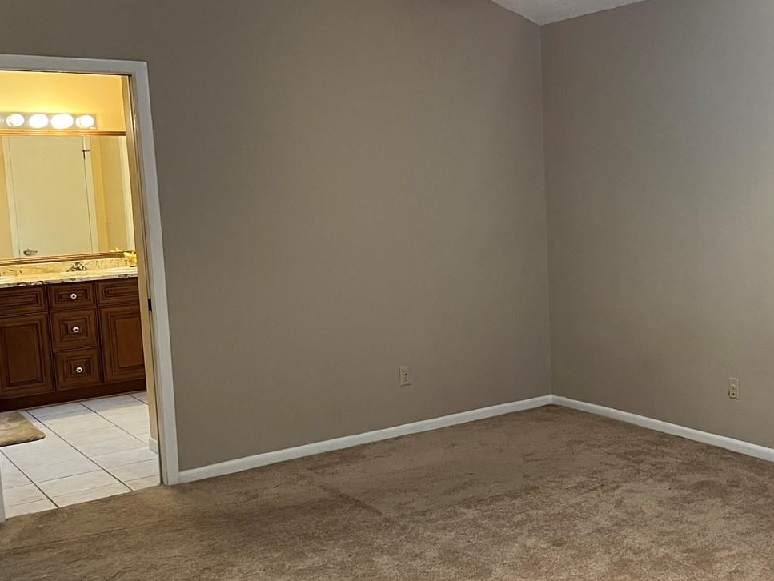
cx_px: 567
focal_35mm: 43
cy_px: 286
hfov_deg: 42.7
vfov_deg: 33.6
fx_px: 962
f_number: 1.6
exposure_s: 1/60
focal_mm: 5.1
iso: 320
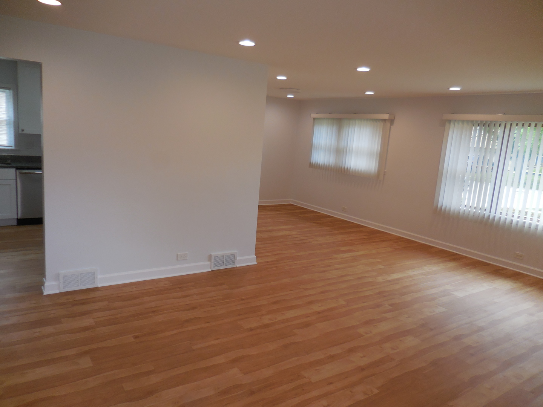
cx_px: 272
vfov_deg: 54.9
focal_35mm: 25
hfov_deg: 69.4
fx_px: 392
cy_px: 204
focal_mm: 4.5
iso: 125
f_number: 3.3
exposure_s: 1/50
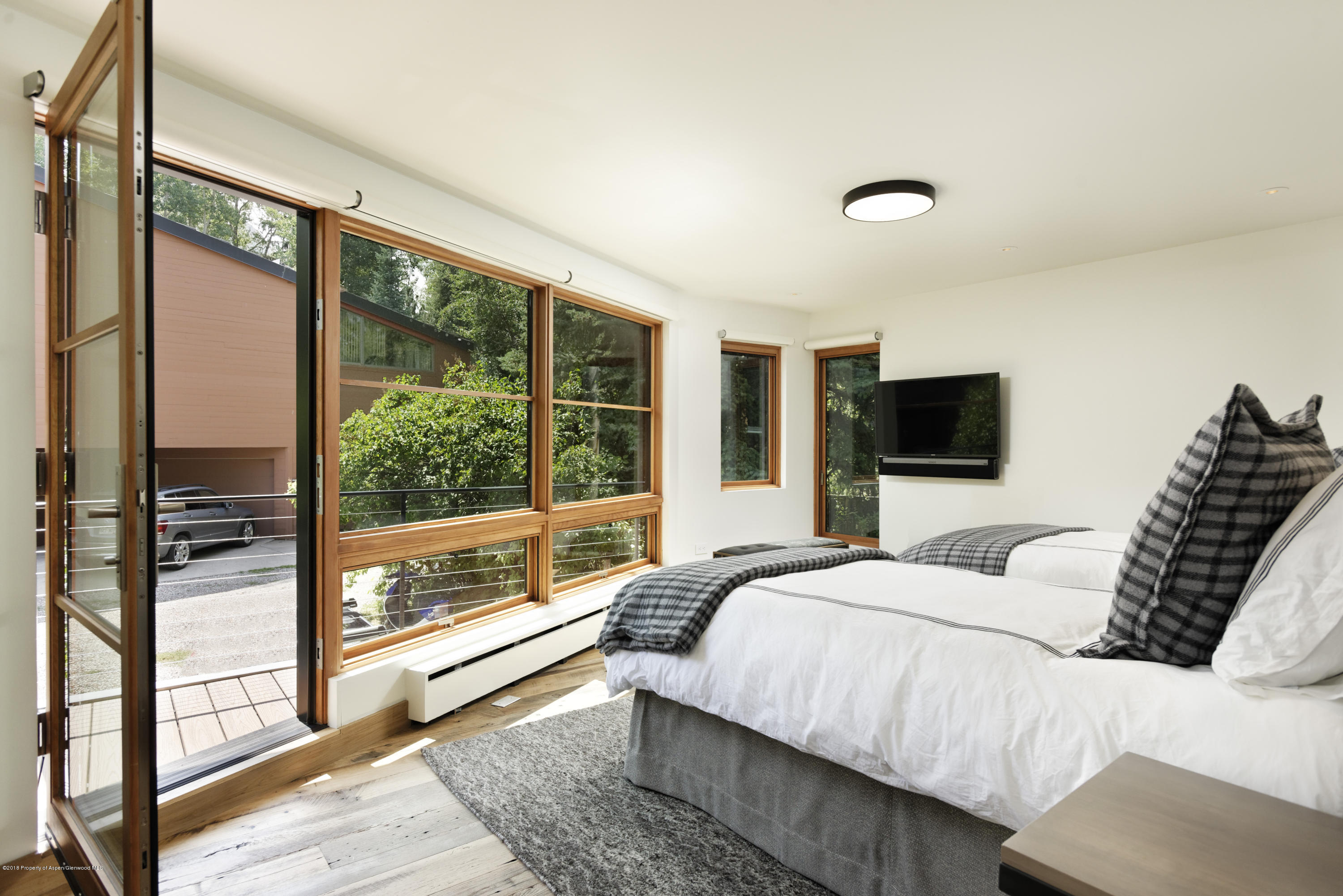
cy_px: 448
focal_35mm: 20
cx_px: 672
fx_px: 746
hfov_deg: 84.0
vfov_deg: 62.0
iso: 640
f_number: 7.1
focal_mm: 20
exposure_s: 1/200
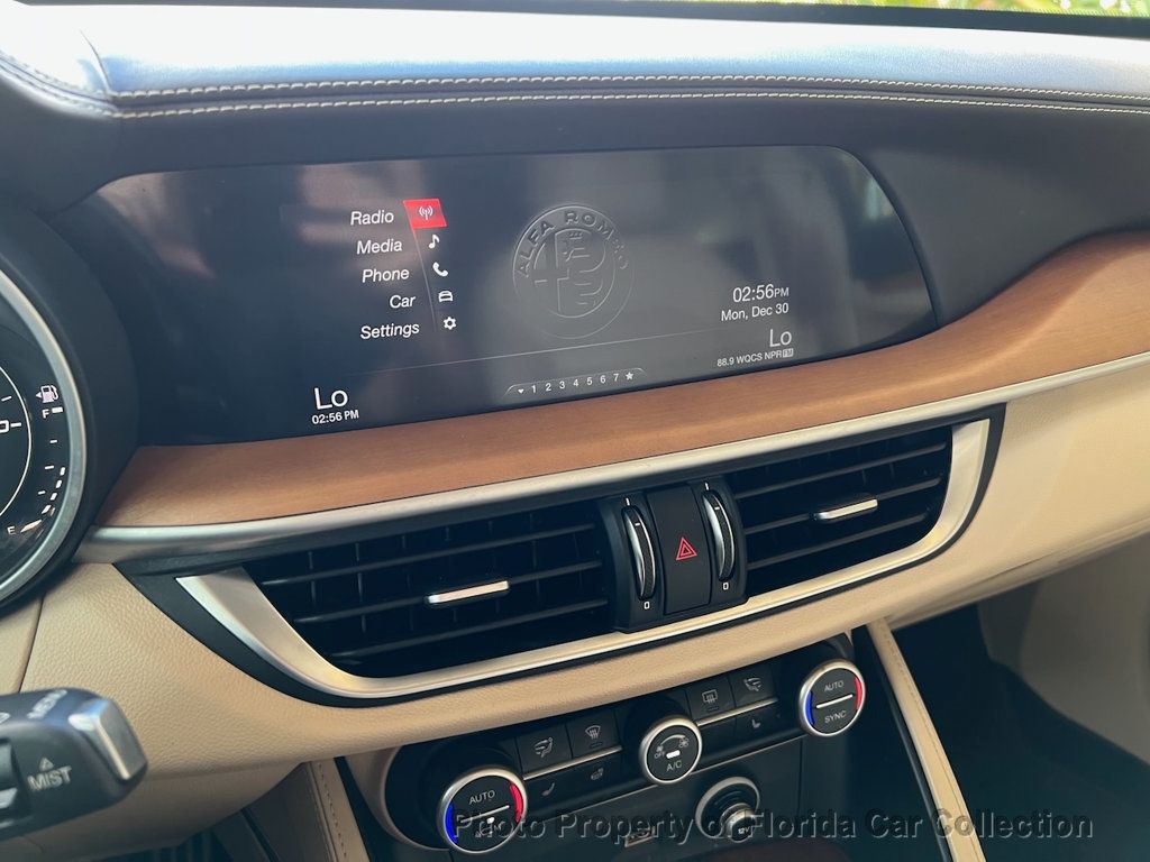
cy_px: 431
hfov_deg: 67.3
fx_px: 864
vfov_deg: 53.1
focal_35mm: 26
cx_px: 575
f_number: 1.5
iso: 125
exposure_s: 1/81
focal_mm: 5.7
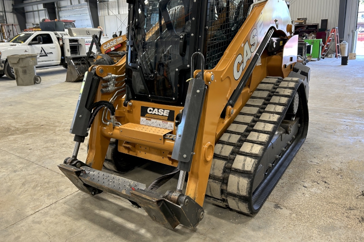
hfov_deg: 65.5
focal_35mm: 28
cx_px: 184
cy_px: 104
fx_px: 283
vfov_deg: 46.3
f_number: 1.5
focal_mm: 5.7
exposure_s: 1/60
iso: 80
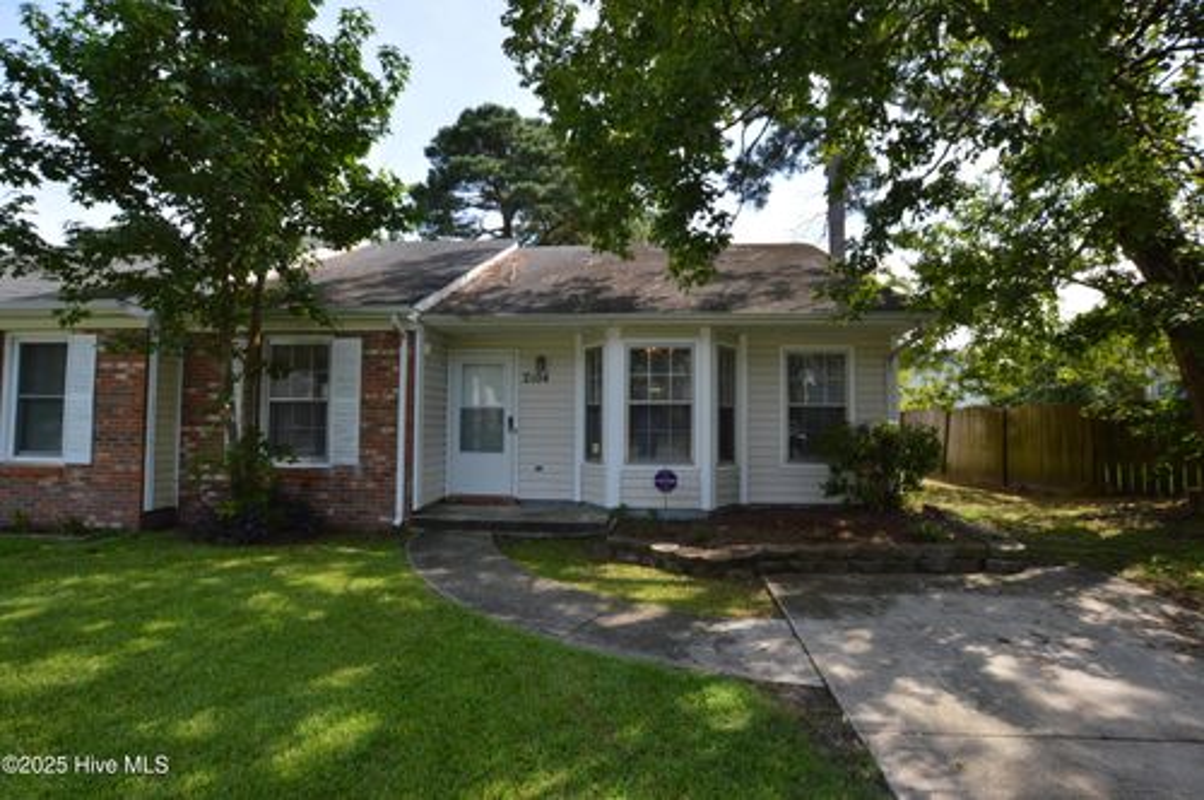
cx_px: 602
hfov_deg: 100.5
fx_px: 501
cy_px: 400
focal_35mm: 15
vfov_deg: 77.2
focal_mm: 10
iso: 100
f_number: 6.3
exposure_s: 1/160
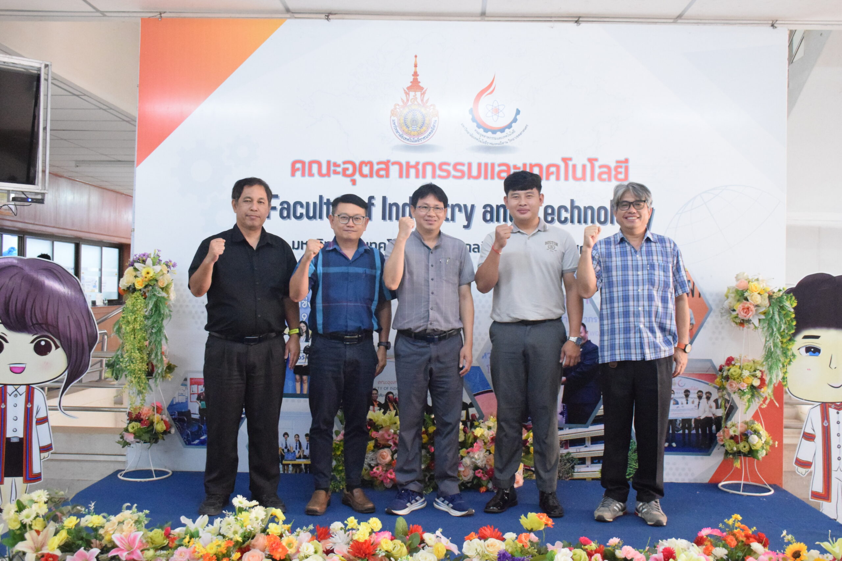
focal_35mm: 36
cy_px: 280
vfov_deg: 36.9
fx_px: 842
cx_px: 421
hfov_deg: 53.1
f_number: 5.6
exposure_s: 1/90
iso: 8000
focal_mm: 24
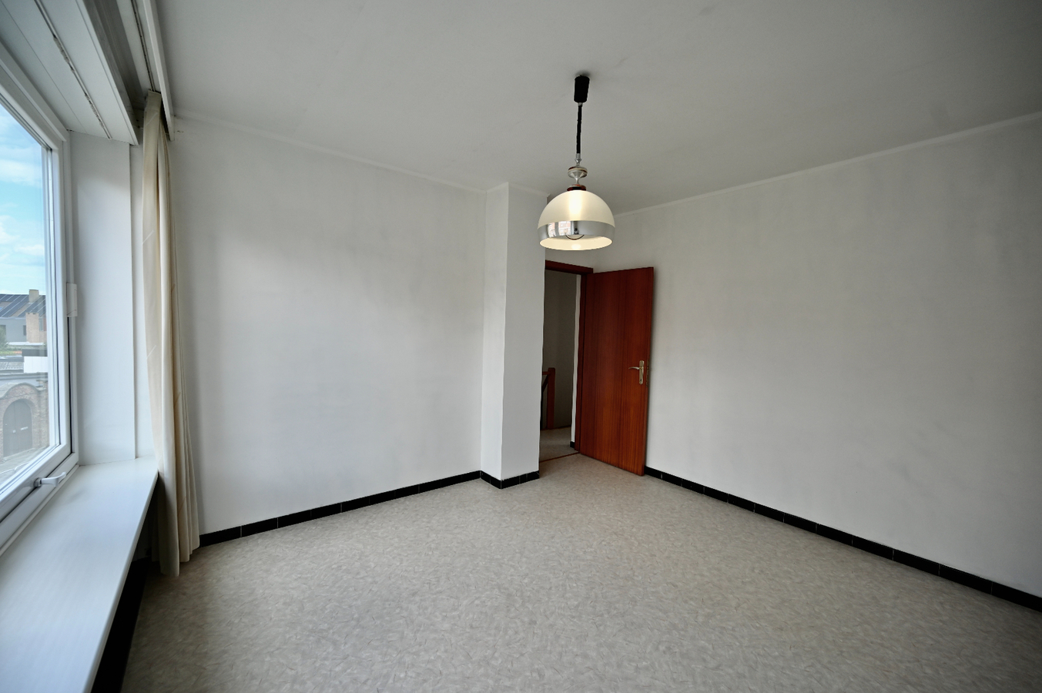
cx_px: 521
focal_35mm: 14
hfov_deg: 104.3
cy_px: 346
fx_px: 405
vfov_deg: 81.1
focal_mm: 14
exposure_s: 1/250
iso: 200
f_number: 4
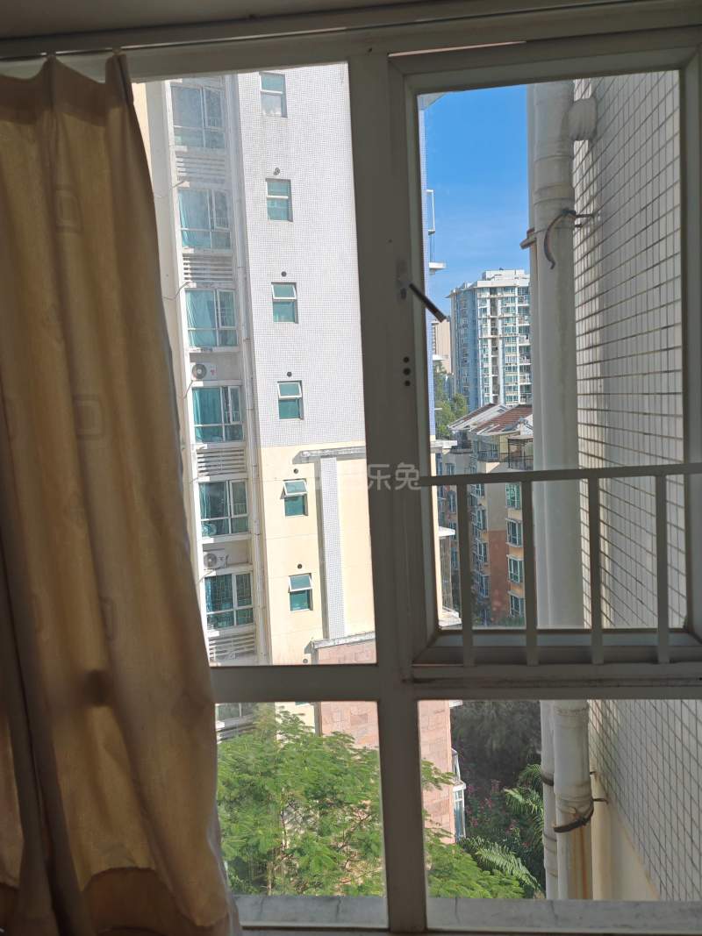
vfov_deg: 58.4
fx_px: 838
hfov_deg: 45.4
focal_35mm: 31
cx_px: 351
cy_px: 468
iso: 50
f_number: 1.6
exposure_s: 1/2300
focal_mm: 7.62
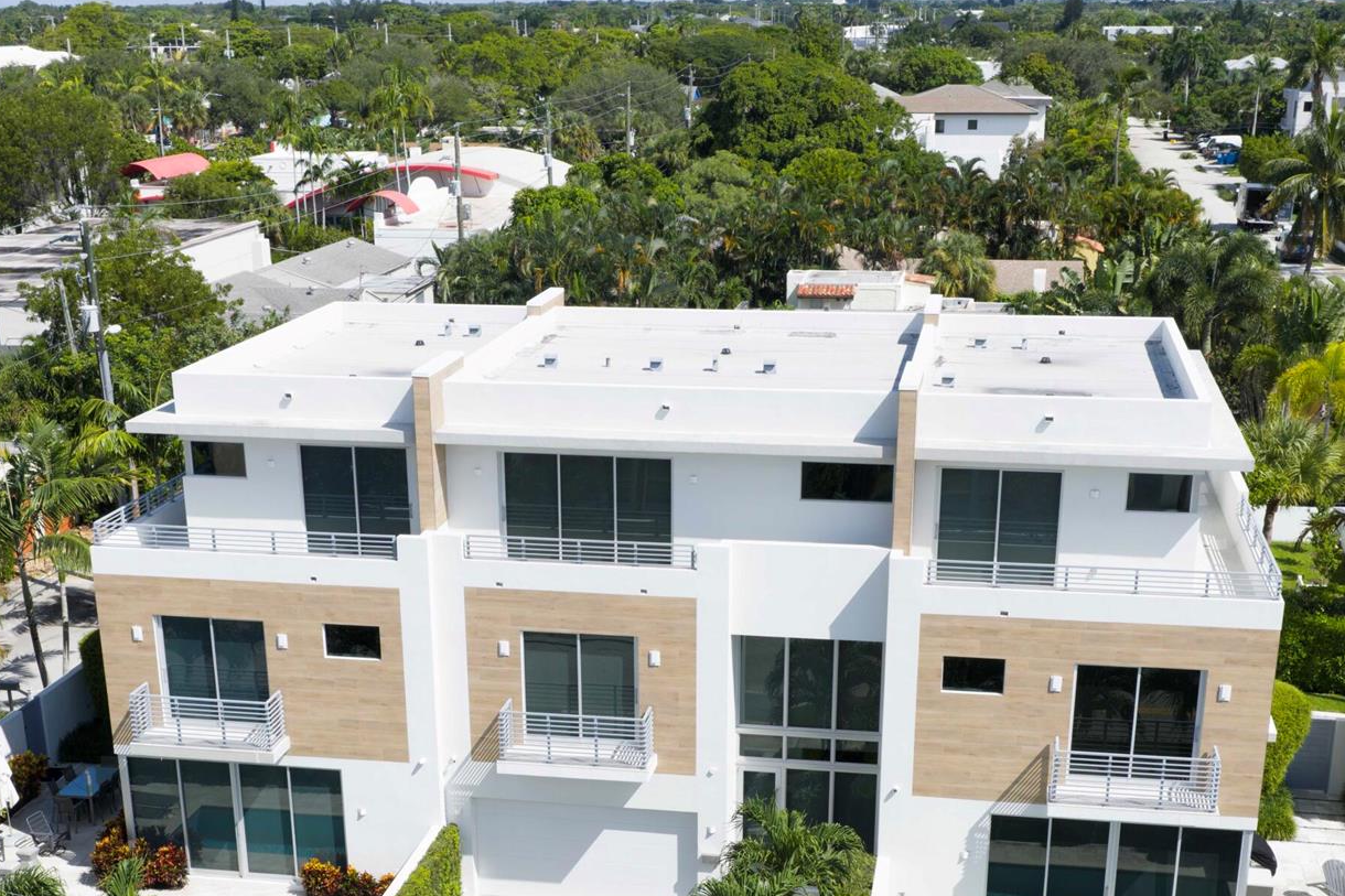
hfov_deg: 41.9
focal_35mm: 47
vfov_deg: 28.0
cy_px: 722
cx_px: 641
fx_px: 1756
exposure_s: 1/320
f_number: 5
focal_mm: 14.45
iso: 100
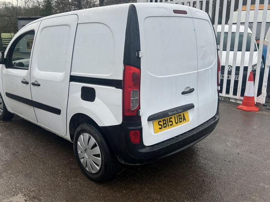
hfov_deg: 56.6
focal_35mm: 32
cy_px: 87
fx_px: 250
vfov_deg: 44.1
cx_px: 115
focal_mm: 5.7
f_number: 1.5
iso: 50
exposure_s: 1/808
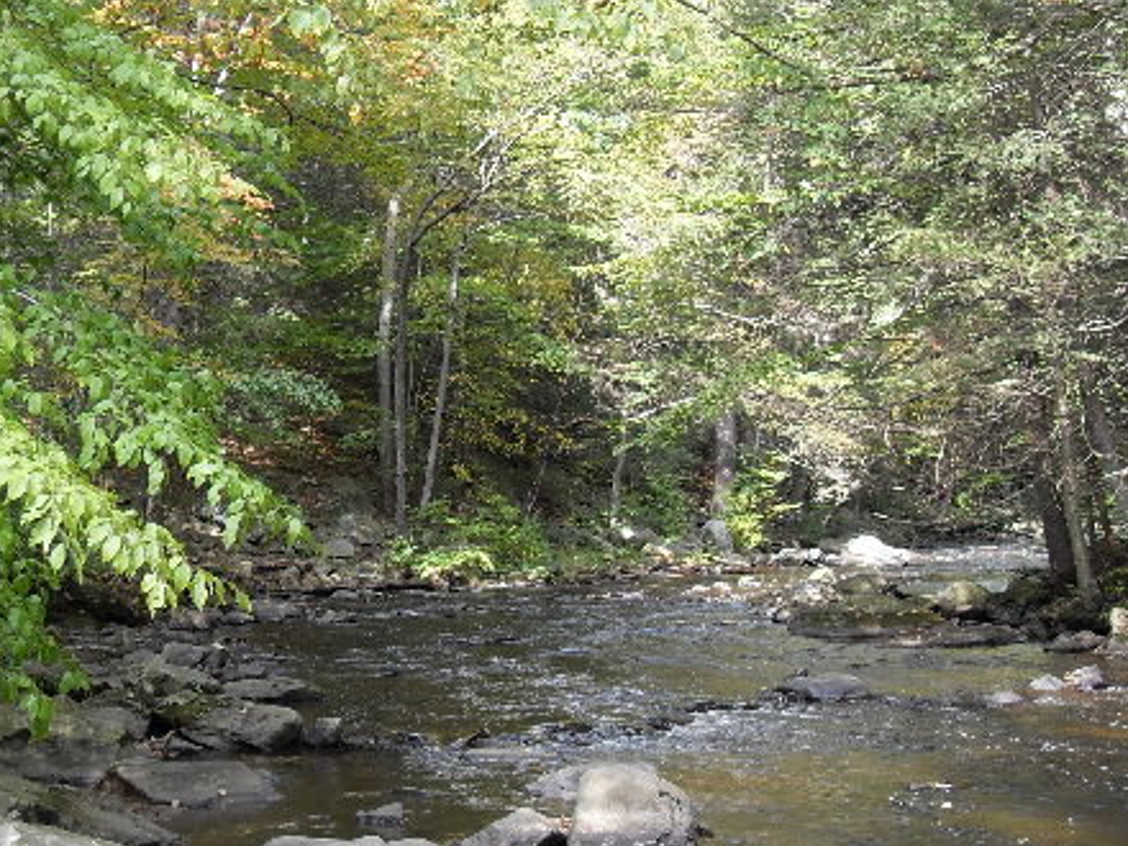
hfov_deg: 33.7
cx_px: 646
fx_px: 1857
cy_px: 456
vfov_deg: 25.7
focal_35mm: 57
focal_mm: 6.3
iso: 100
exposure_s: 1/90
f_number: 2.8
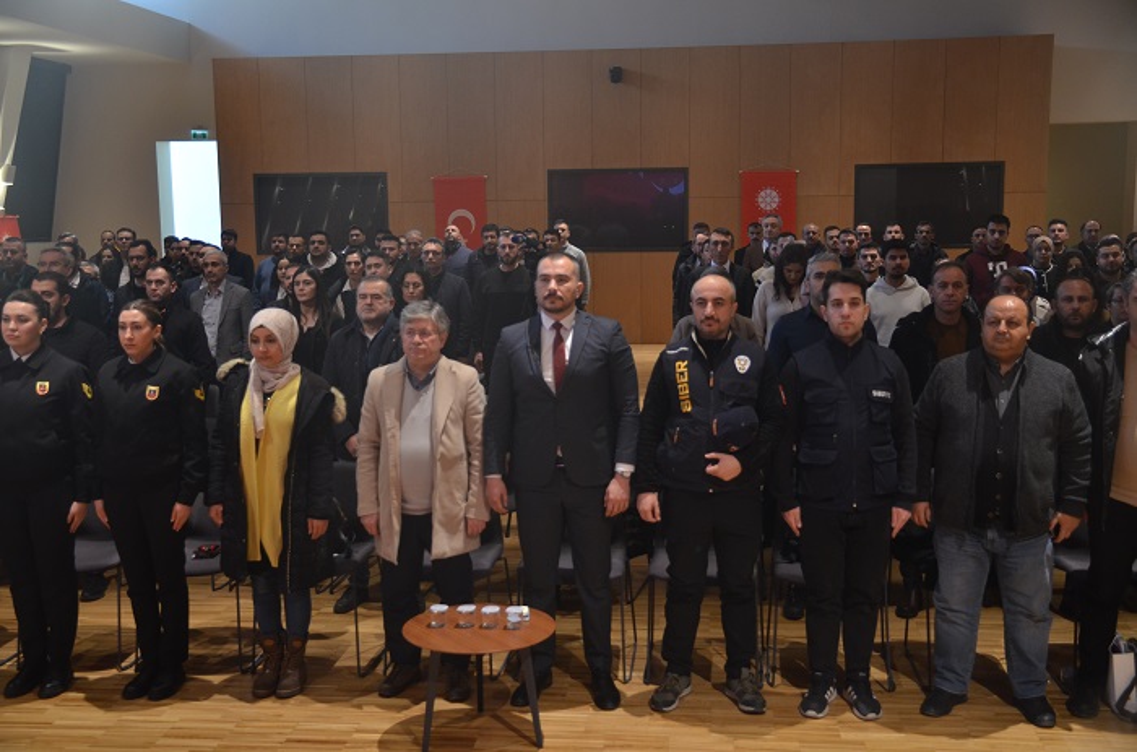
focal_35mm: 42
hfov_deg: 46.5
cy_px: 376
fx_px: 1323
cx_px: 568
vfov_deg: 31.7
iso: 640
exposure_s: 1/80
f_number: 3.2
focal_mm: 28
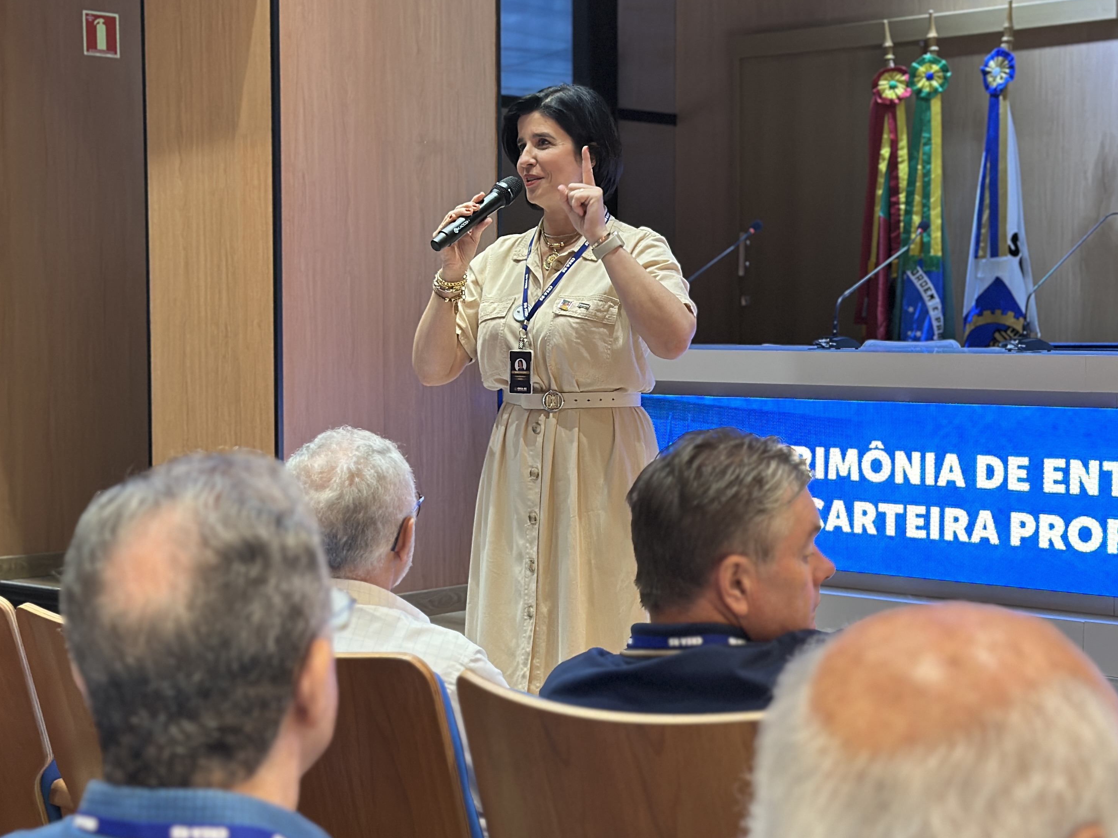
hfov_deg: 29.4
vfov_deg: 22.3
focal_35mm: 66
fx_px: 2132
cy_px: 408
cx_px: 529
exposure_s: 1/40
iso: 320
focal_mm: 6.86
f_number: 1.78
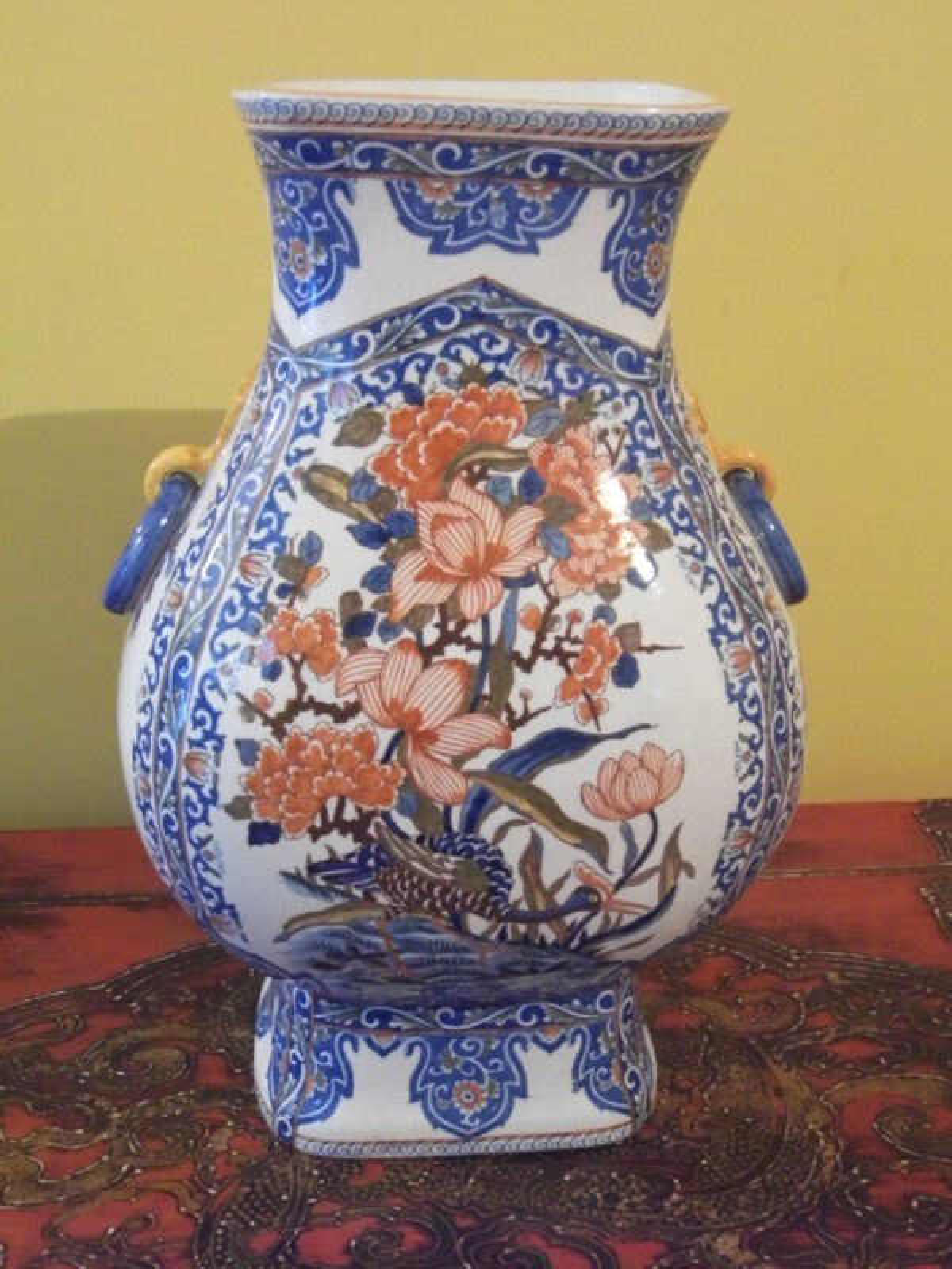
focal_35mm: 42
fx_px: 1540
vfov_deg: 44.8
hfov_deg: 34.3
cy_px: 634
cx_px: 476
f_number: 3.3
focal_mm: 7.6
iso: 400
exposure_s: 1/8
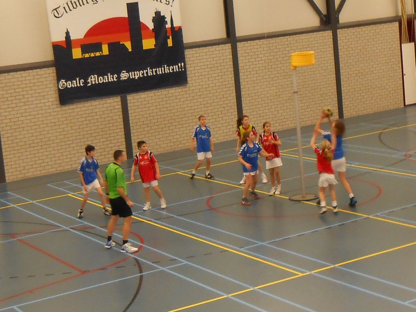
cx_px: 208
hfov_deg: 60.0
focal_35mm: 30
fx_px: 360
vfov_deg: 46.8
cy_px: 156
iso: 200
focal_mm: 5.3
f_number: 3.8
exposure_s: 1/30
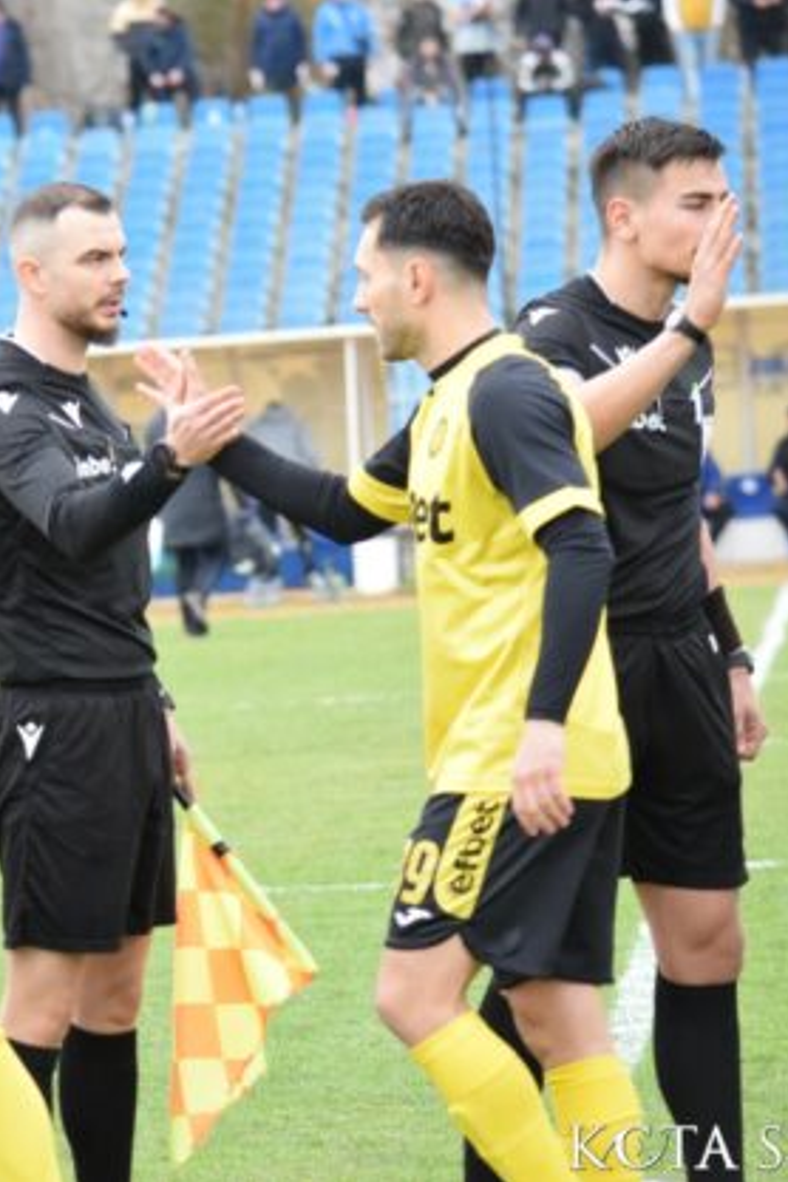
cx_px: 71
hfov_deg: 4.5
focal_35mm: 306
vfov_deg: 6.7
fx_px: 10038
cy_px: 592
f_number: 4.8
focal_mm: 135
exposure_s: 1/800
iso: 1600
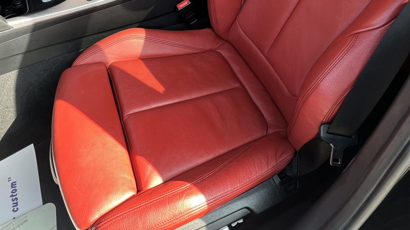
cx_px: 207
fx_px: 293
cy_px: -34
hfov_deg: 69.9
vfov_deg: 35.5
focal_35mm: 27
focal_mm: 1.57
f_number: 1.8
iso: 50
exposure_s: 1/99
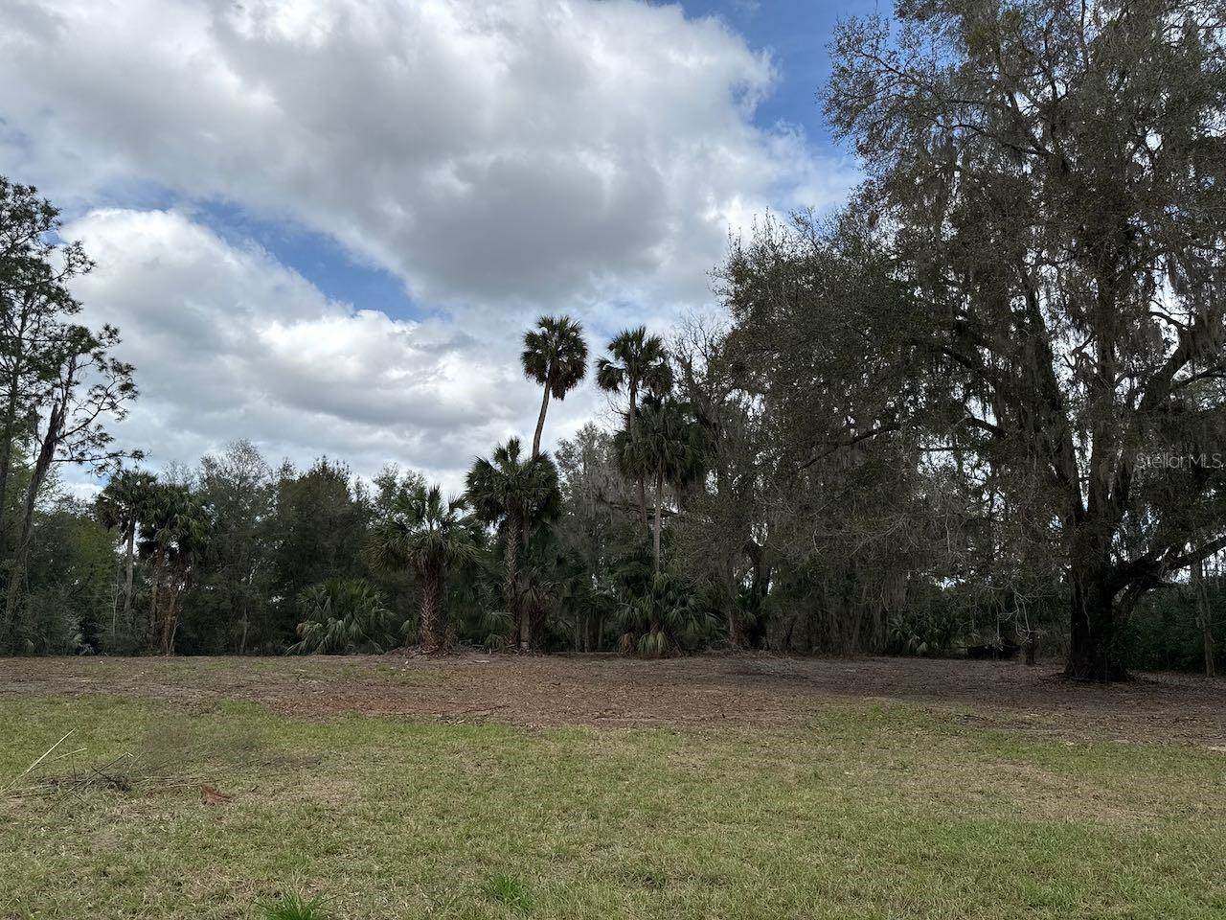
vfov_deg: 56.8
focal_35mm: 24
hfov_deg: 71.6
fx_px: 850
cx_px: 613
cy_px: 460
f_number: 1.78
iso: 80
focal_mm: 6.76
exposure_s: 1/5714
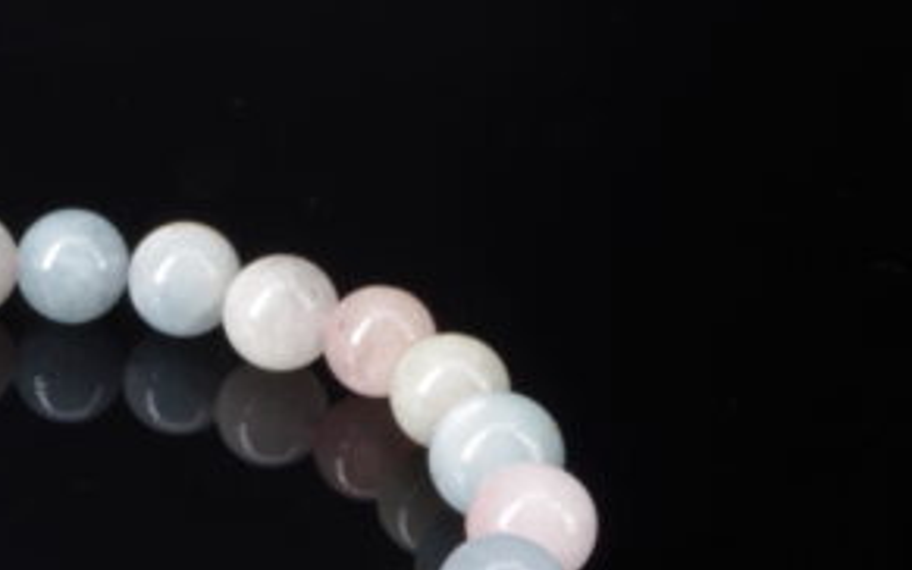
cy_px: 493
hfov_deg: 22.8
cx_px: 47
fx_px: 2188
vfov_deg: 14.7
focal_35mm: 88
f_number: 4
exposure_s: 1
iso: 100
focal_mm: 28.13
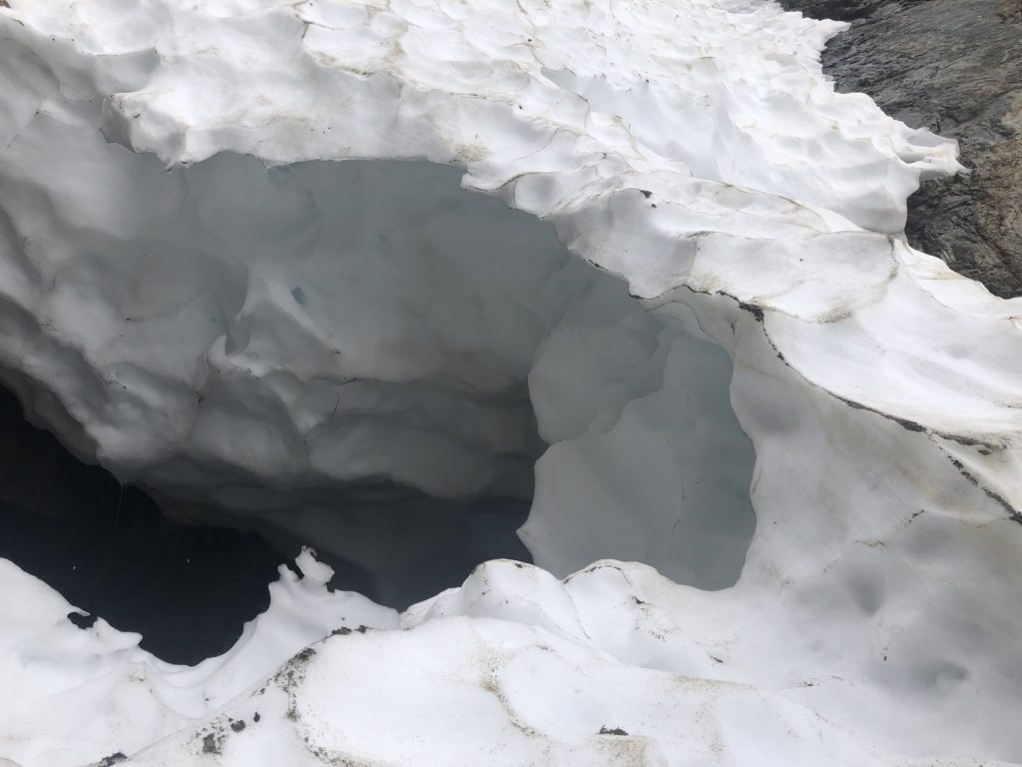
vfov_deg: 49.7
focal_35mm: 28
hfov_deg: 63.4
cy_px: 384
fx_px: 827
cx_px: 511
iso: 20
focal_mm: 3.99
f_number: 1.8
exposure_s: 1/1091
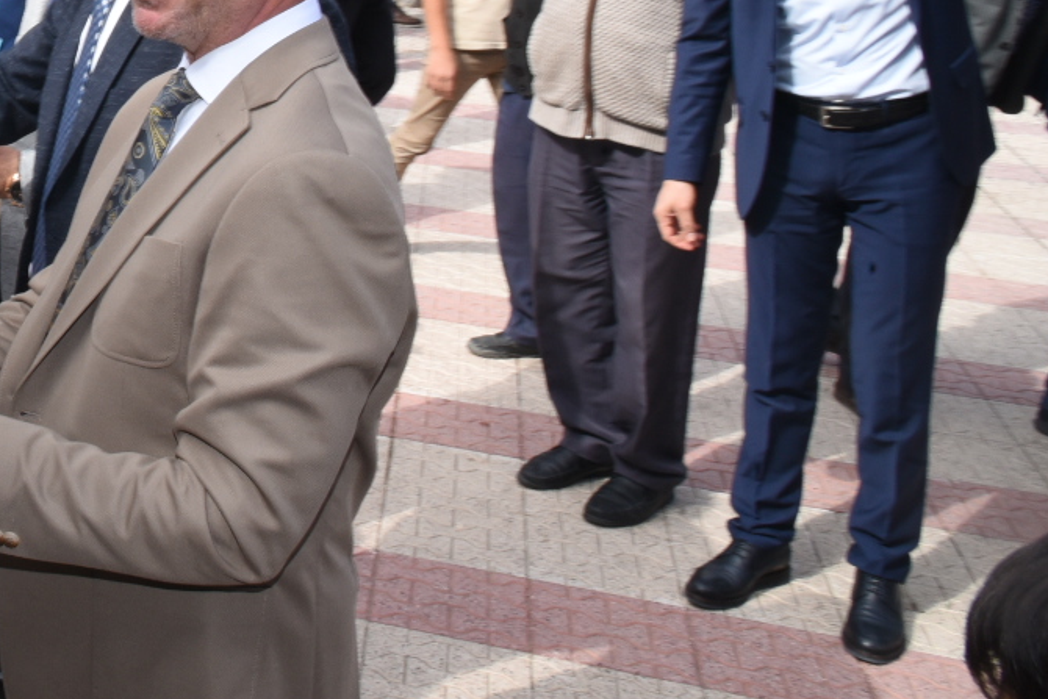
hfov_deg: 29.7
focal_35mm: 58
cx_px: -197
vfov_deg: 22.0
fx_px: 1689
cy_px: -84
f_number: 22
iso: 800
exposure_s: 1/125
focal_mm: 24
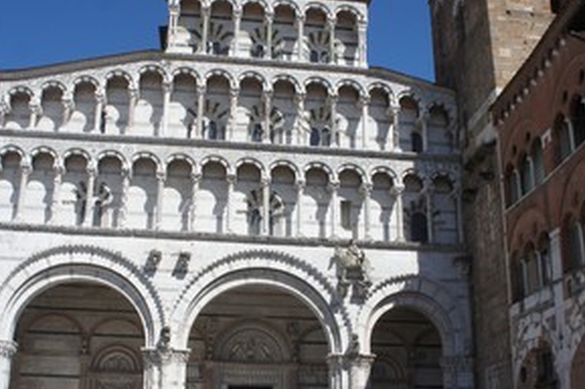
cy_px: 251
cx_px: 273
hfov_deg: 45.4
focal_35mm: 43
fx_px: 698
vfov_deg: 30.9
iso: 200
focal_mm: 18
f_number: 7.1
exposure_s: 1/640
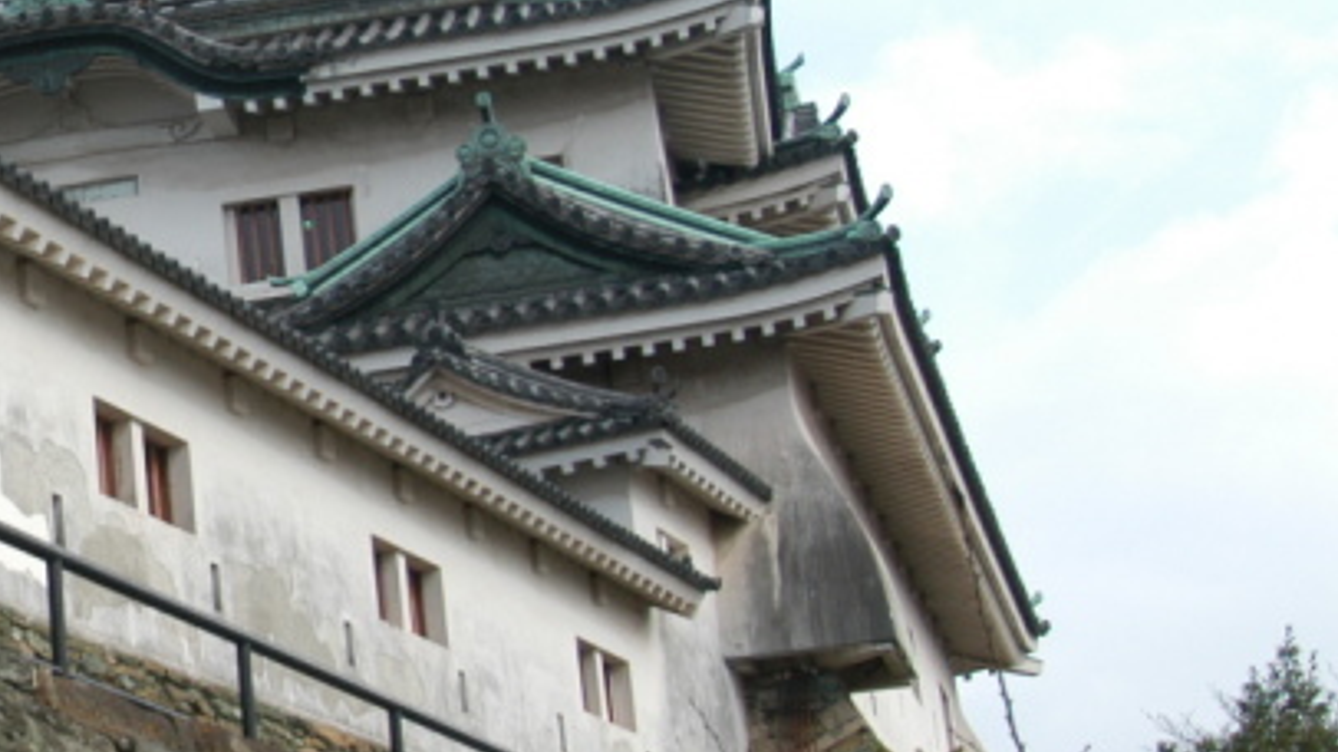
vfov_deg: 12.7
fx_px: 3369
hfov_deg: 20.9
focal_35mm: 95
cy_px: 272
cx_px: -283
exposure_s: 1/250
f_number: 8
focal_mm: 24
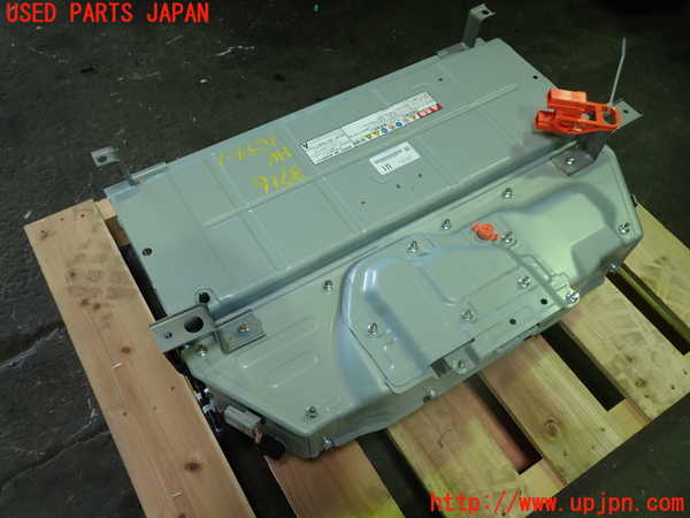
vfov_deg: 46.8
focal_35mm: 30
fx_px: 598
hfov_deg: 60.0
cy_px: 259
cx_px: 345
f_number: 2.3
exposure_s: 1/40
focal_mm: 5.4
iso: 200
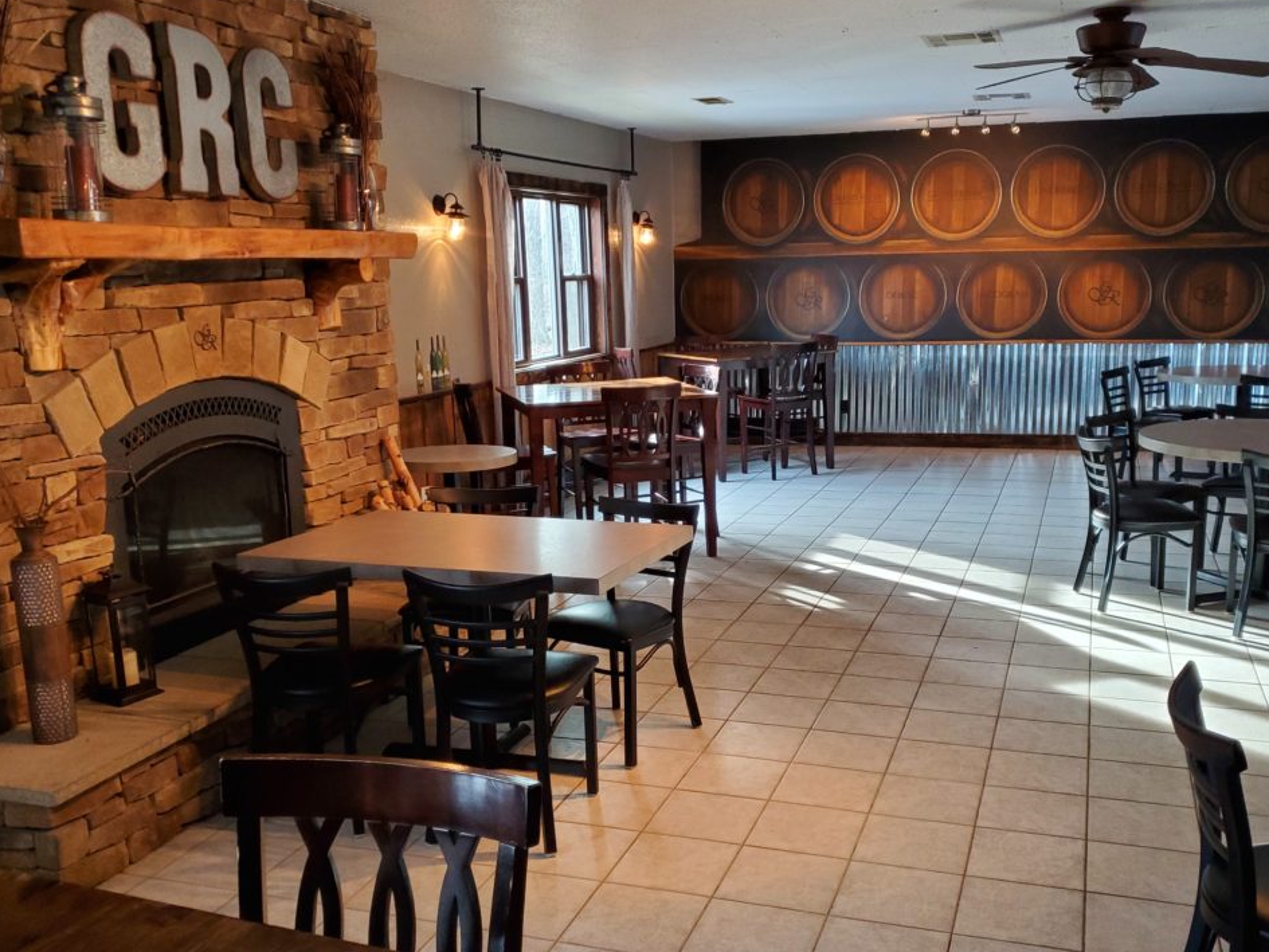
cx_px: 670
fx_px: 1210
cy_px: 504
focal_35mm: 33
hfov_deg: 55.3
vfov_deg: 42.9
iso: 250
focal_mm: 4.3
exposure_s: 1/39
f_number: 1.5
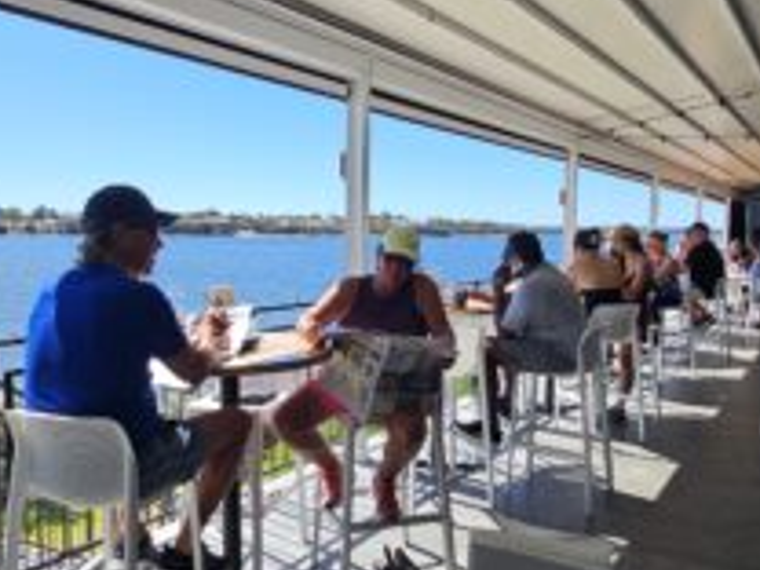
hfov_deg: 59.9
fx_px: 659
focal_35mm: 30
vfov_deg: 46.8
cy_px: 278
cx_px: 351
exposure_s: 1/1497
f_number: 2.2
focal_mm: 2.2
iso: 50
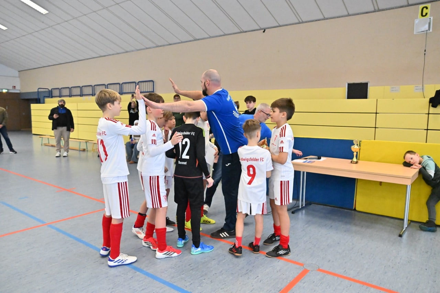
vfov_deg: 47.9
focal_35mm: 27
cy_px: 146
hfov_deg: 67.4
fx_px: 330
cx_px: 220
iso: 10000
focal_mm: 27
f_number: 3.5
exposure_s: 1/1000
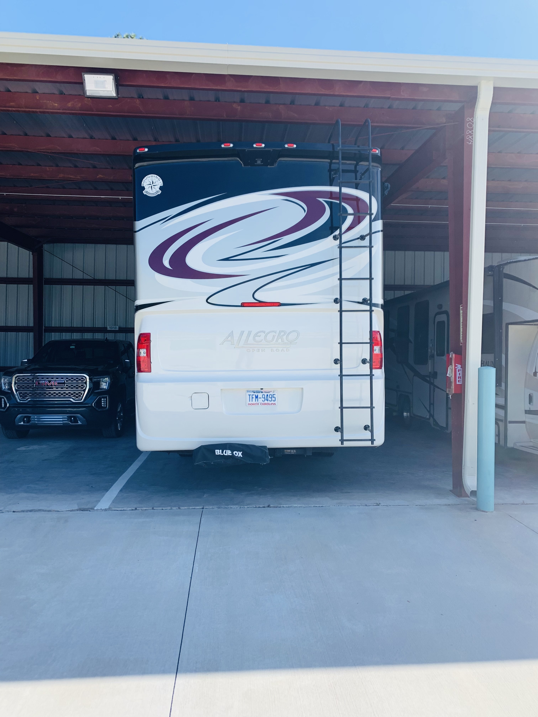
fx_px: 539
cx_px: 269
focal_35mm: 26
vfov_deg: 67.3
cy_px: 358
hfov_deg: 53.1
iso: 25
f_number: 1.8
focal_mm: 4.25
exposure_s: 1/849
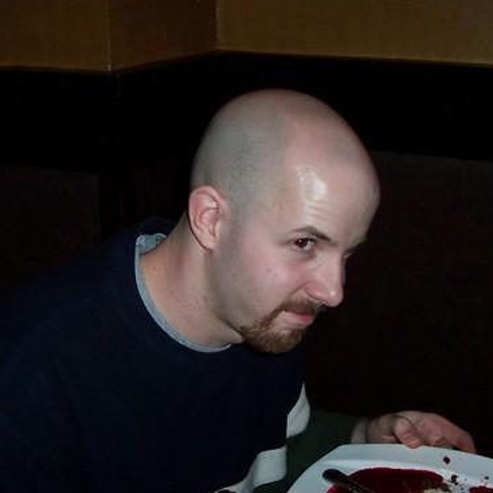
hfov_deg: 30.0
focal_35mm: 57
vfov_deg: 30.0
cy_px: 266
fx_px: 918
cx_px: 274
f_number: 2.8
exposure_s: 1/60
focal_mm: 5.6
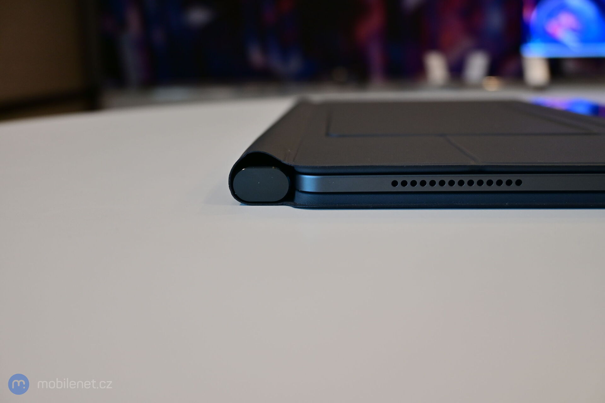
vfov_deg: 36.9
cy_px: 202
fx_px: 605
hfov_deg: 53.1
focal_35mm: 36
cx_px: 302
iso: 220
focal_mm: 24
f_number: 4.2
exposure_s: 1/40
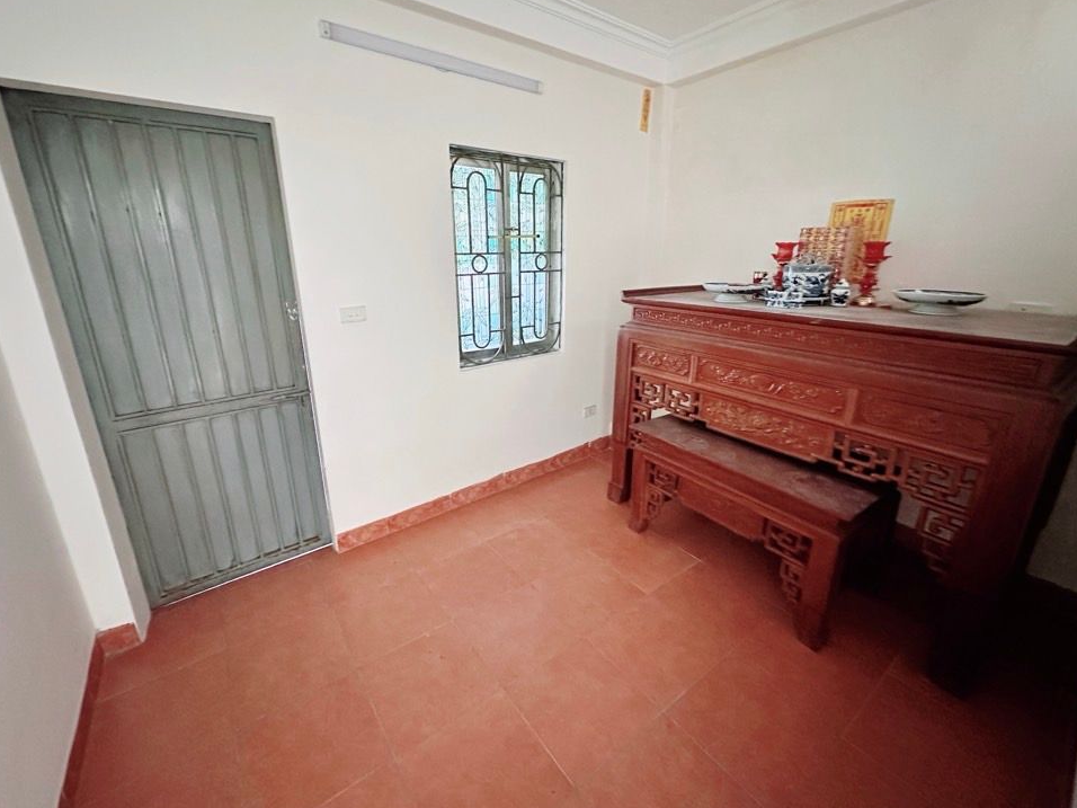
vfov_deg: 81.7
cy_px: 384
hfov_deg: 98.2
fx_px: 467
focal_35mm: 15
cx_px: 529
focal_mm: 2.22
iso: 1250
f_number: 2.2
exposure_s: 1/47
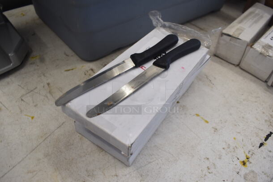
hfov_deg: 67.3
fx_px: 205
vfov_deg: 48.0
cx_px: 136
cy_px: 91
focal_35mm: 27
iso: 400
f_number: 5.6
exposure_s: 1/60
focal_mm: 18
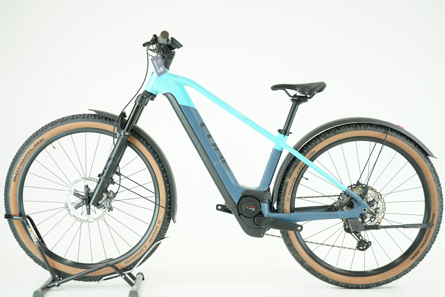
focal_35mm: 54
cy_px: 148
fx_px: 667
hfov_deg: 36.9
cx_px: 222
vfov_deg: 25.1
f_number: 5
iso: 2000
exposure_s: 1/200
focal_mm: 54
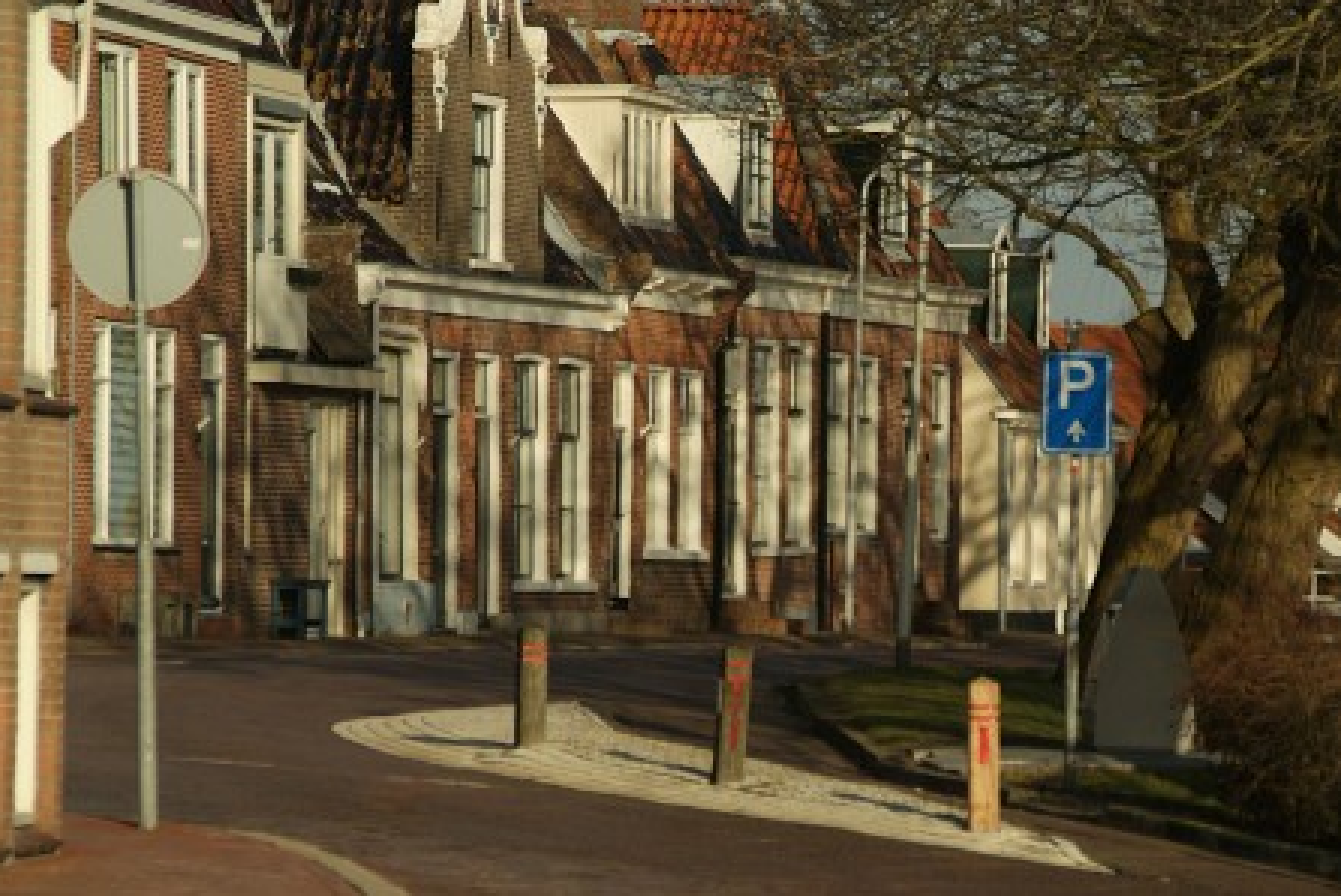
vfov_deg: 6.1
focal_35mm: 227
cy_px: 446
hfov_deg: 9.1
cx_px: 667
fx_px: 8461
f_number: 6
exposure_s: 1/1000
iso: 200
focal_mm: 150
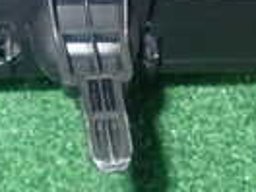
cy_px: -163
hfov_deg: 17.0
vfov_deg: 11.9
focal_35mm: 114
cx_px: 27
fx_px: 843
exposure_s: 1/30
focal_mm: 4.5
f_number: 5.6
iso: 800
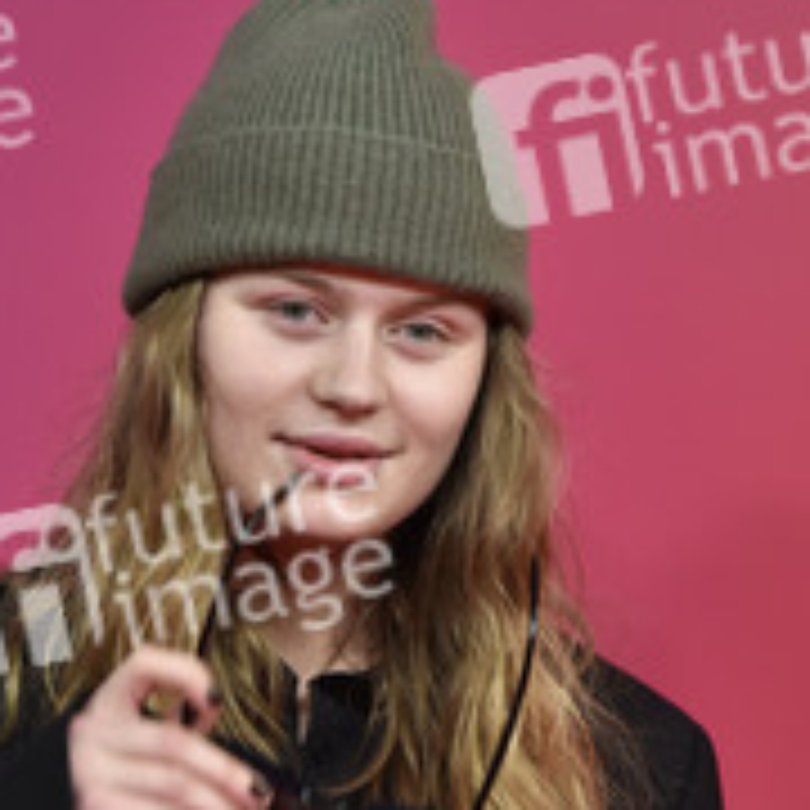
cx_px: 292
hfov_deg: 4.6
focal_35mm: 378
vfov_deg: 4.6
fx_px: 10007
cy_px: 796
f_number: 5.6
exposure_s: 1/200
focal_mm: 200
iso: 2000
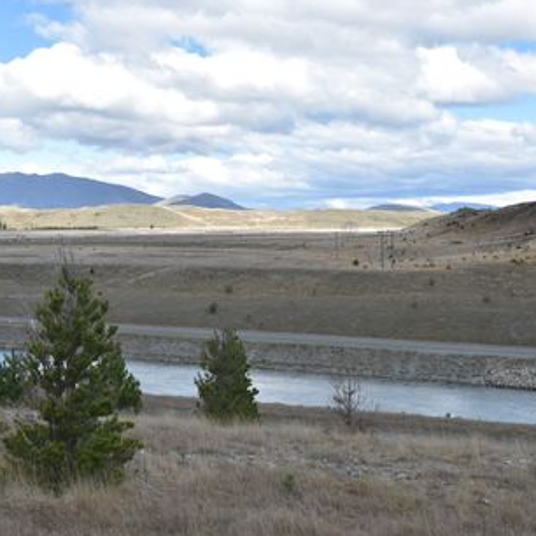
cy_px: 265
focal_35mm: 47
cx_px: 182
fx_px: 823
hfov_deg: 35.7
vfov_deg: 36.1
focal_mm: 24
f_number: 10
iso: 200
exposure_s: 1/400
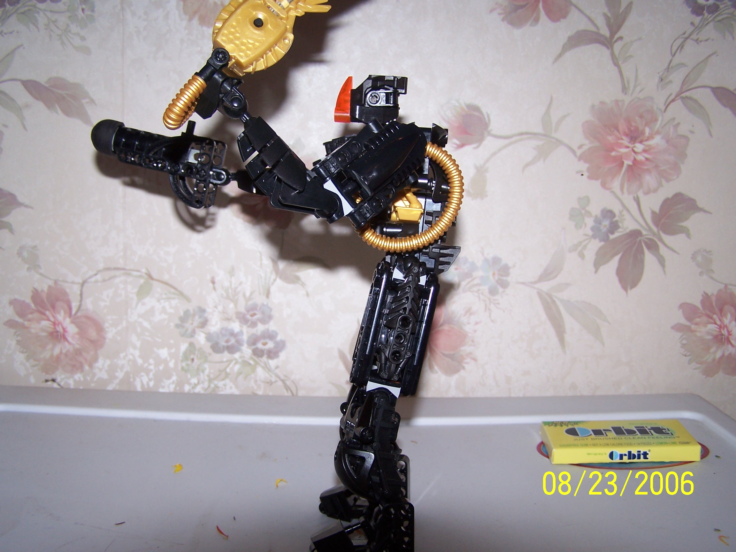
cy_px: 276
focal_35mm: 38
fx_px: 808
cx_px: 368
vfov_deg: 37.7
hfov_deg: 49.0
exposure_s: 1/60
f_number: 2.8
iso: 80
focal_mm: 6.3
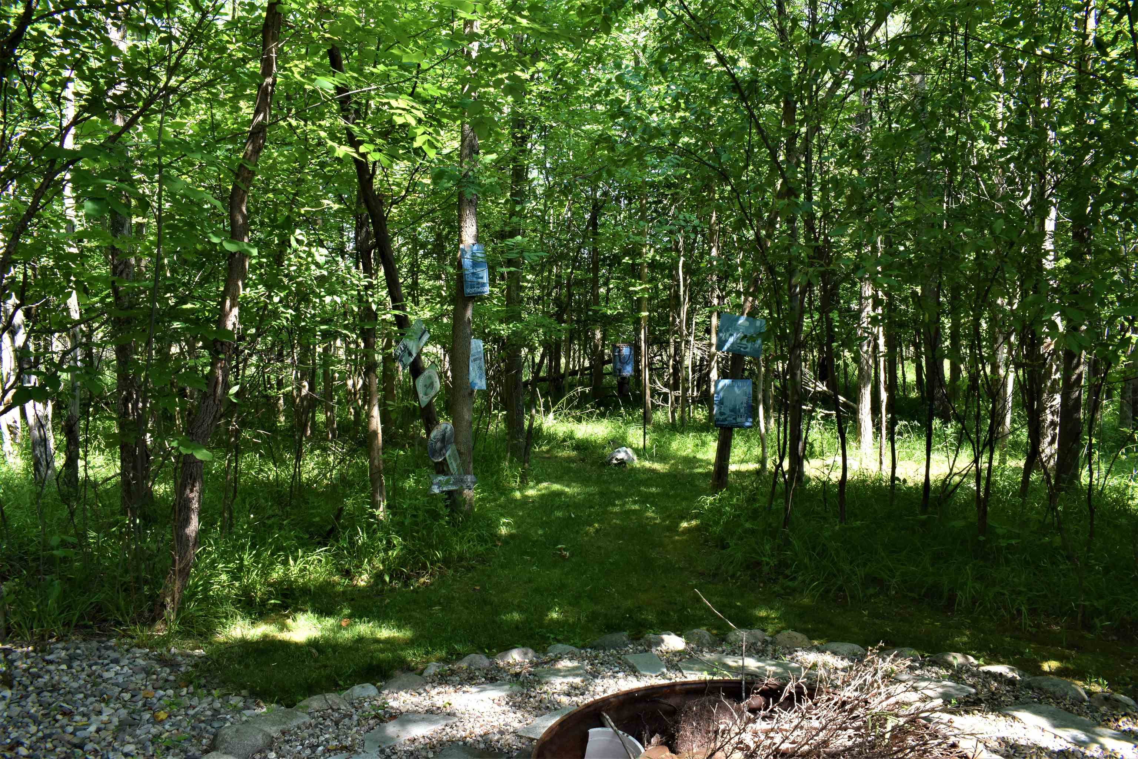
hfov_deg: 67.4
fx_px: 853
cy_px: 380
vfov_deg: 47.9
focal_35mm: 27
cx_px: 569
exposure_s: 1/60
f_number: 16
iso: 900
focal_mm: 18
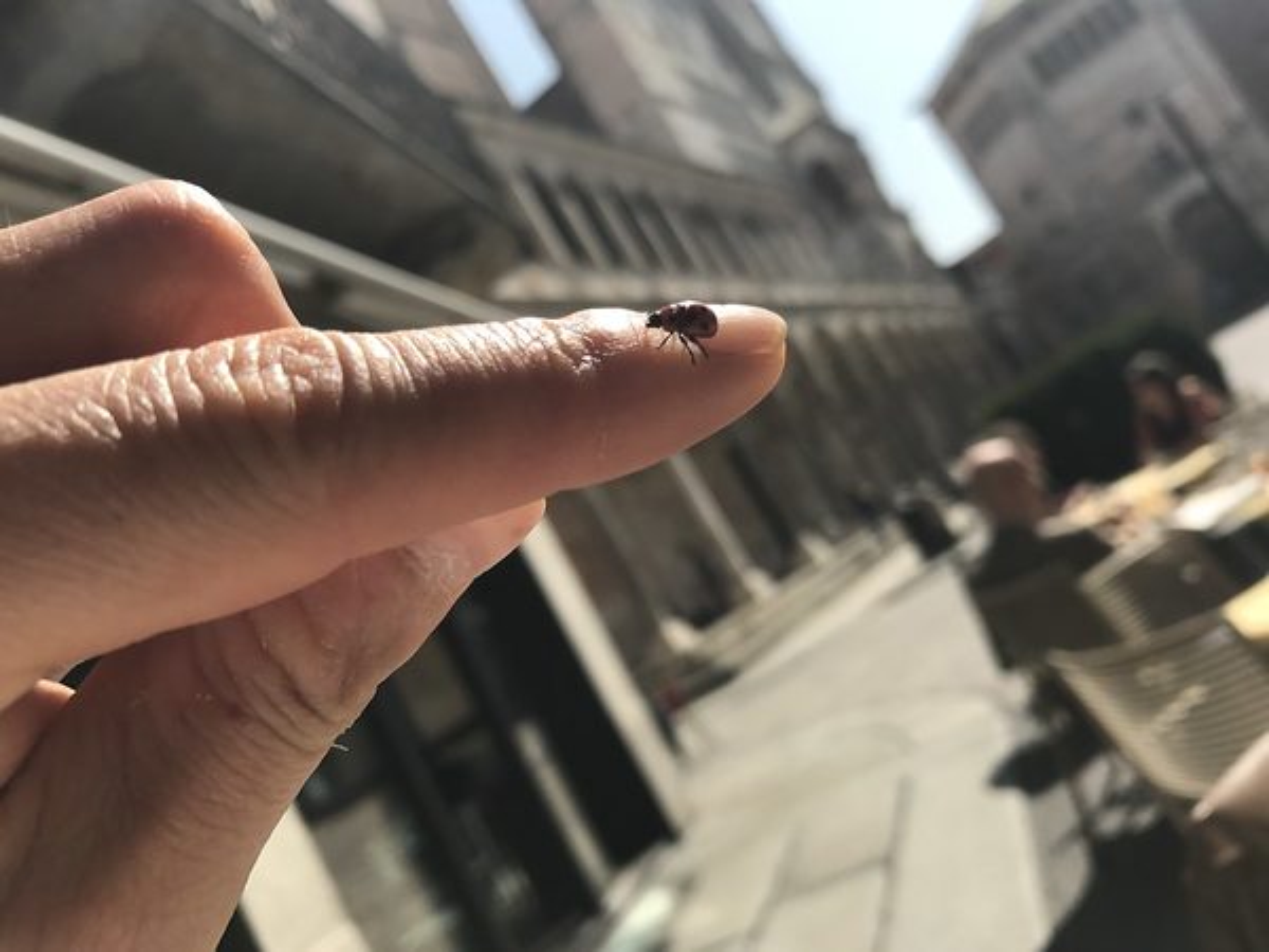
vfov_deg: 49.7
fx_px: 1026
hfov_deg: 63.4
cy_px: 476
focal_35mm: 28
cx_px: 634
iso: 20
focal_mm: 3.99
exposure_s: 1/2179
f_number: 1.8
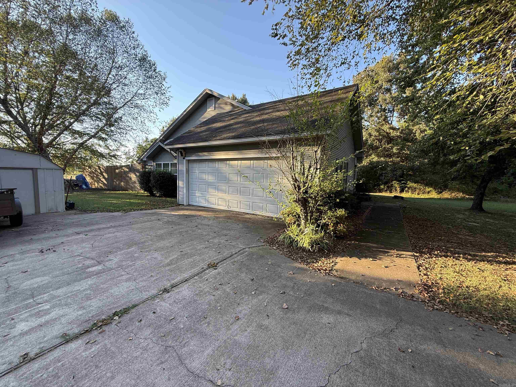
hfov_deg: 102.1
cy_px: 194
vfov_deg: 85.7
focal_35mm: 14
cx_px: 258
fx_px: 209
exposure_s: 1/129
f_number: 2.2
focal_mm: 2.22
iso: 50
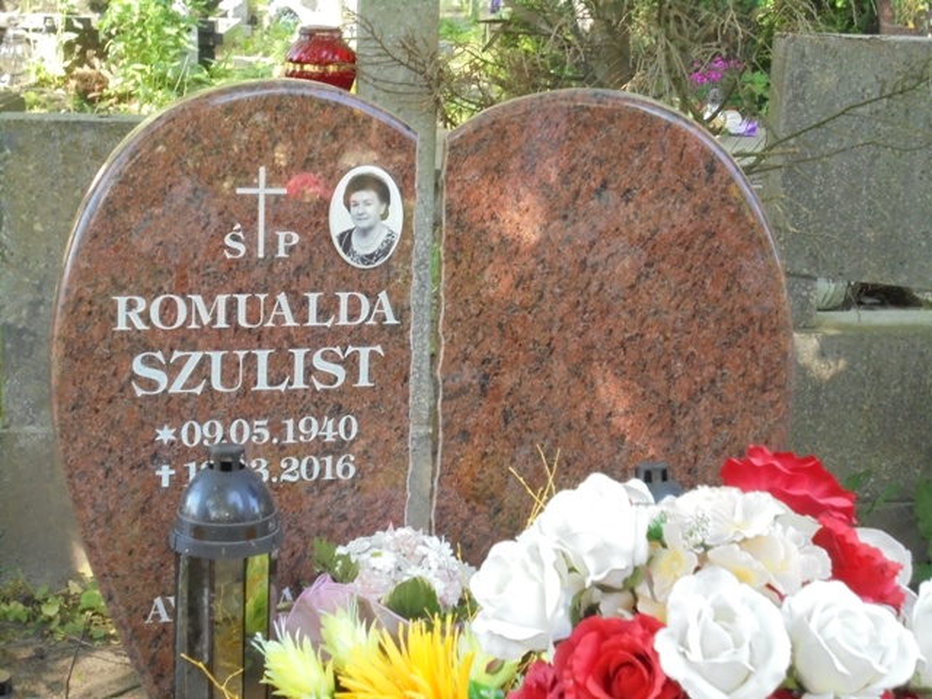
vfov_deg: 20.2
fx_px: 1965
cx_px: 466
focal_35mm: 73
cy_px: 350
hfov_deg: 26.7
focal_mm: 13.1
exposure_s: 1/60
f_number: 6.1
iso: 400
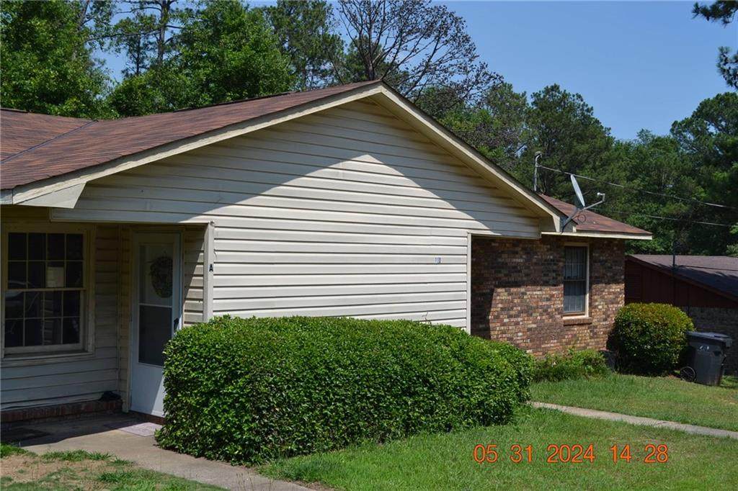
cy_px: 246
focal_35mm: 45
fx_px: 922
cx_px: 369
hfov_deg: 43.6
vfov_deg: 29.8
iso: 100
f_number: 8
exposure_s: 1/250
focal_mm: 30
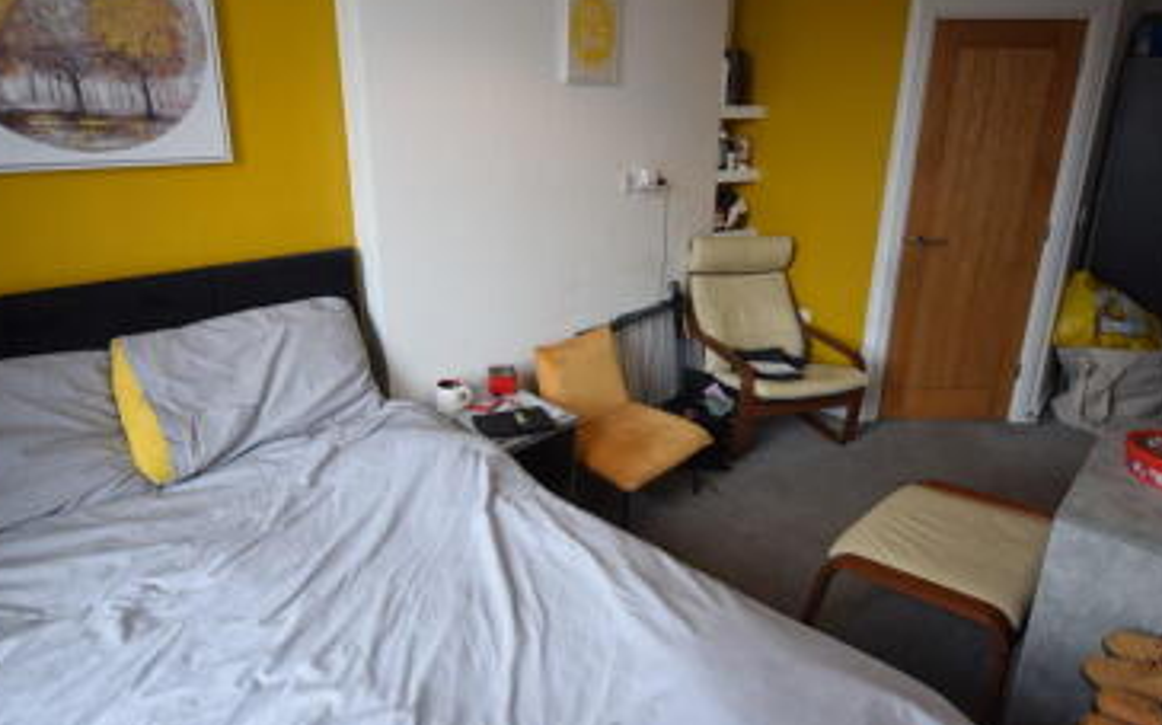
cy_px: 308
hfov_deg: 85.1
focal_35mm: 20
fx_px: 633
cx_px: 559
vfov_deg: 59.3
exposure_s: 1/60
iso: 450
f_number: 4
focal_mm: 10
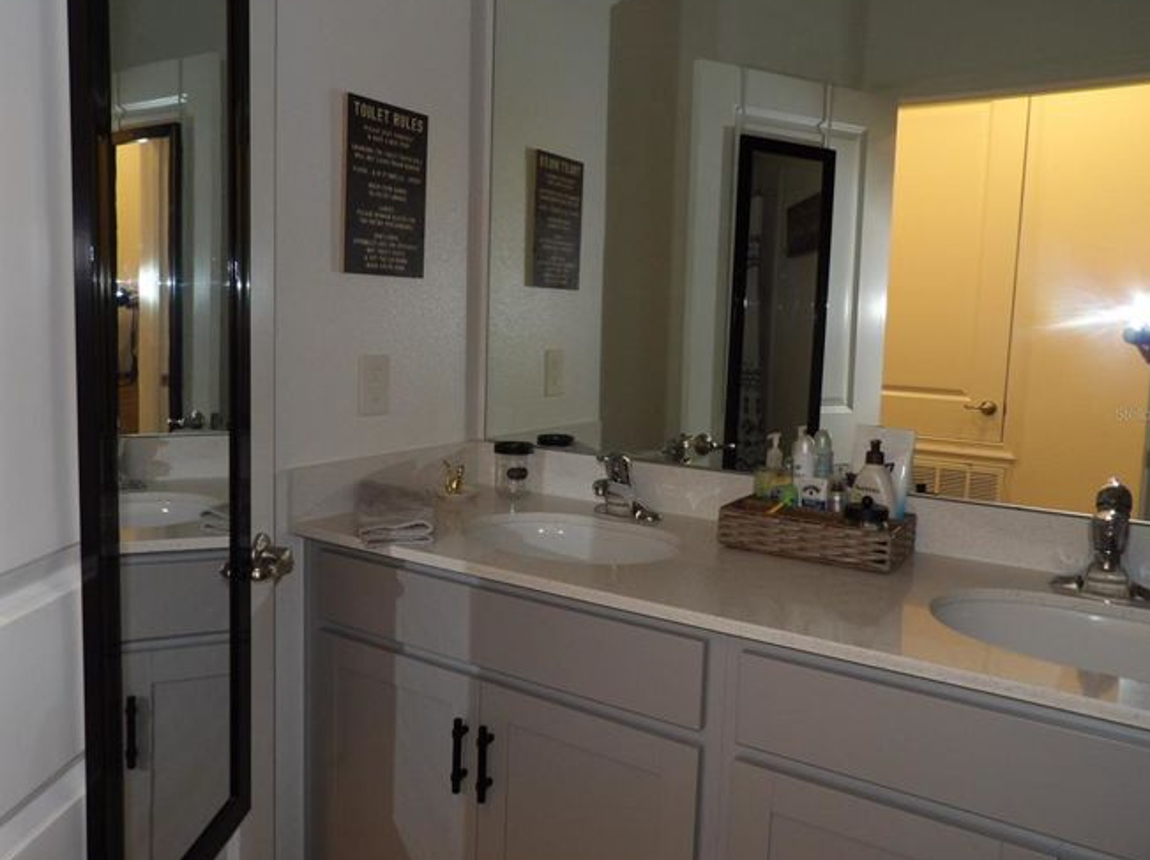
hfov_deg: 67.3
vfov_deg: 53.0
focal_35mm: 26
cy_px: 413
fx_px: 863
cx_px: 566
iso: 200
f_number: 3.2
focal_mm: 4.3
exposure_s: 1/33
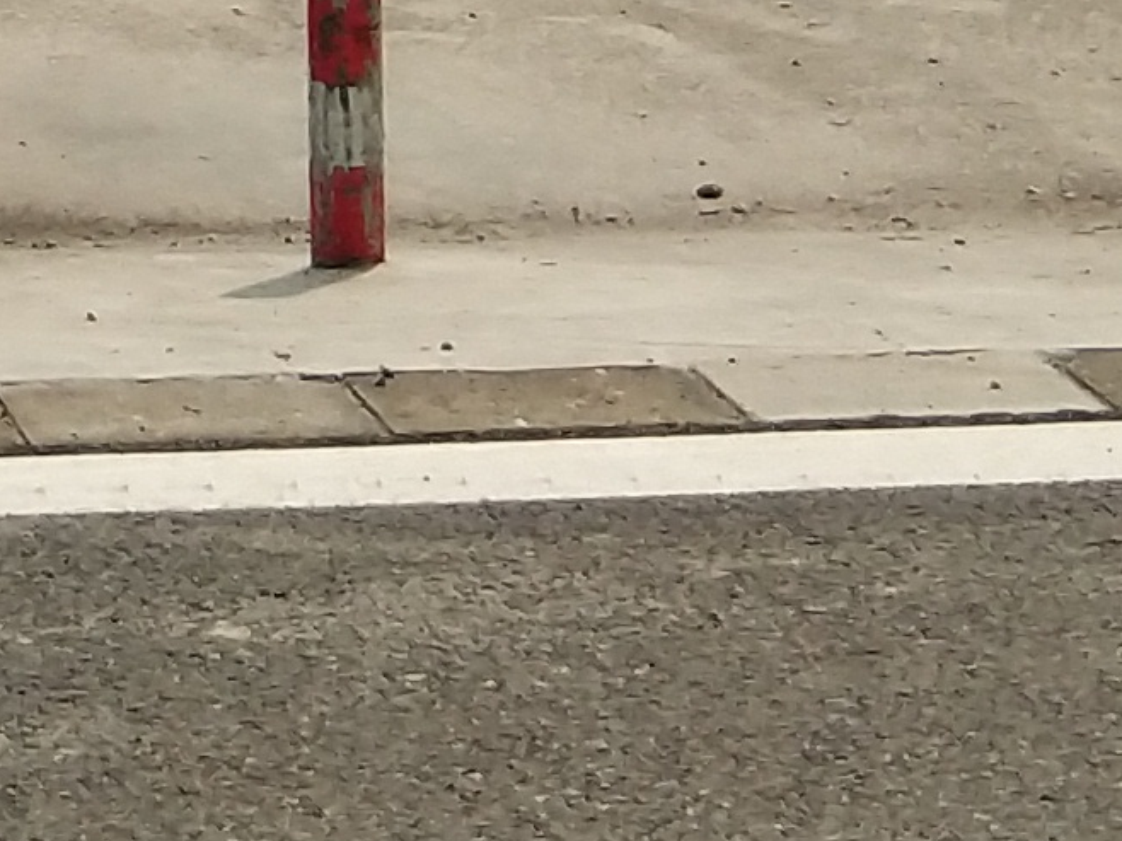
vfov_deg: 7.1
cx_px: -1102
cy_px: -1174
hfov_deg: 9.5
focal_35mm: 196
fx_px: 6351
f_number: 2.2
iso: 50
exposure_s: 1/2052
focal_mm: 3.69
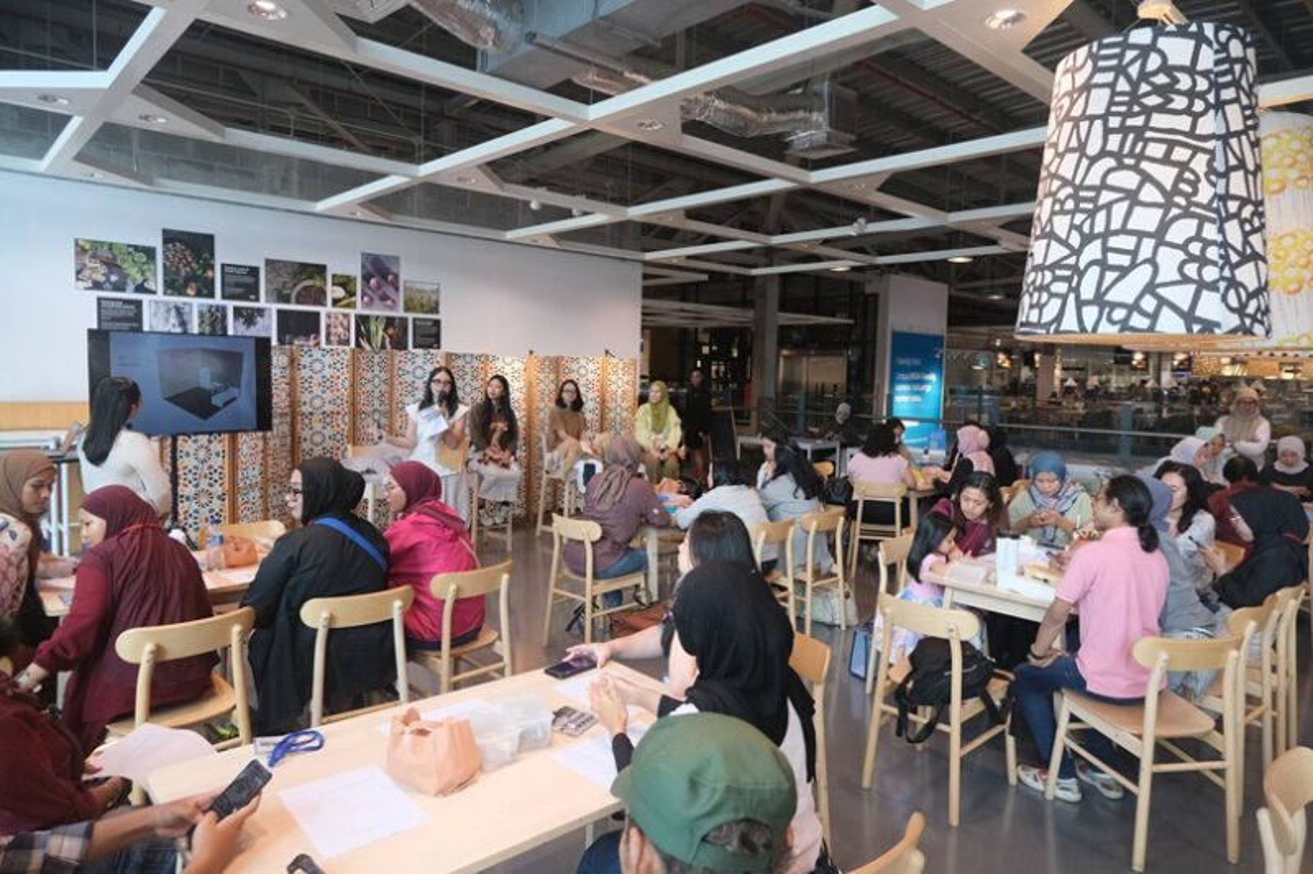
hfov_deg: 76.1
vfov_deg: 55.1
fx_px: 839
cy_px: 437
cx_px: 656
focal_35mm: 23
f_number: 3.5
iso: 1600
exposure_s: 1/100
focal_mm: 15
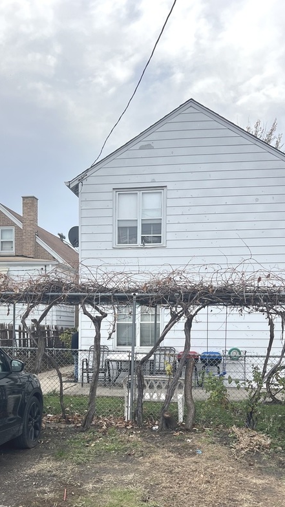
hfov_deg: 30.4
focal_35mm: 39
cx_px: 126
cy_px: 339
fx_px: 524
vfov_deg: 50.7
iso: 50
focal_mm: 5.7
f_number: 1.5
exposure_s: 1/2008
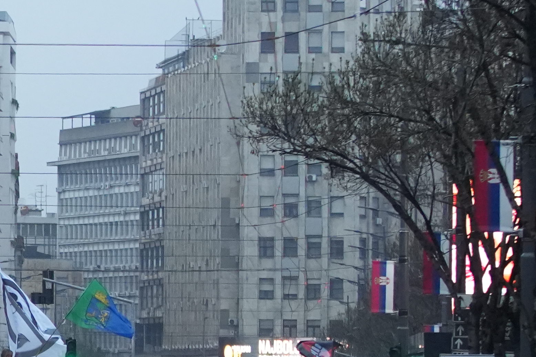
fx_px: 4630
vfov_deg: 4.4
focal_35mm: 311
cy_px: 338
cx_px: -220
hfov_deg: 6.6
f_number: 2.8
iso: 4000
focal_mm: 70
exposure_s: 1/400
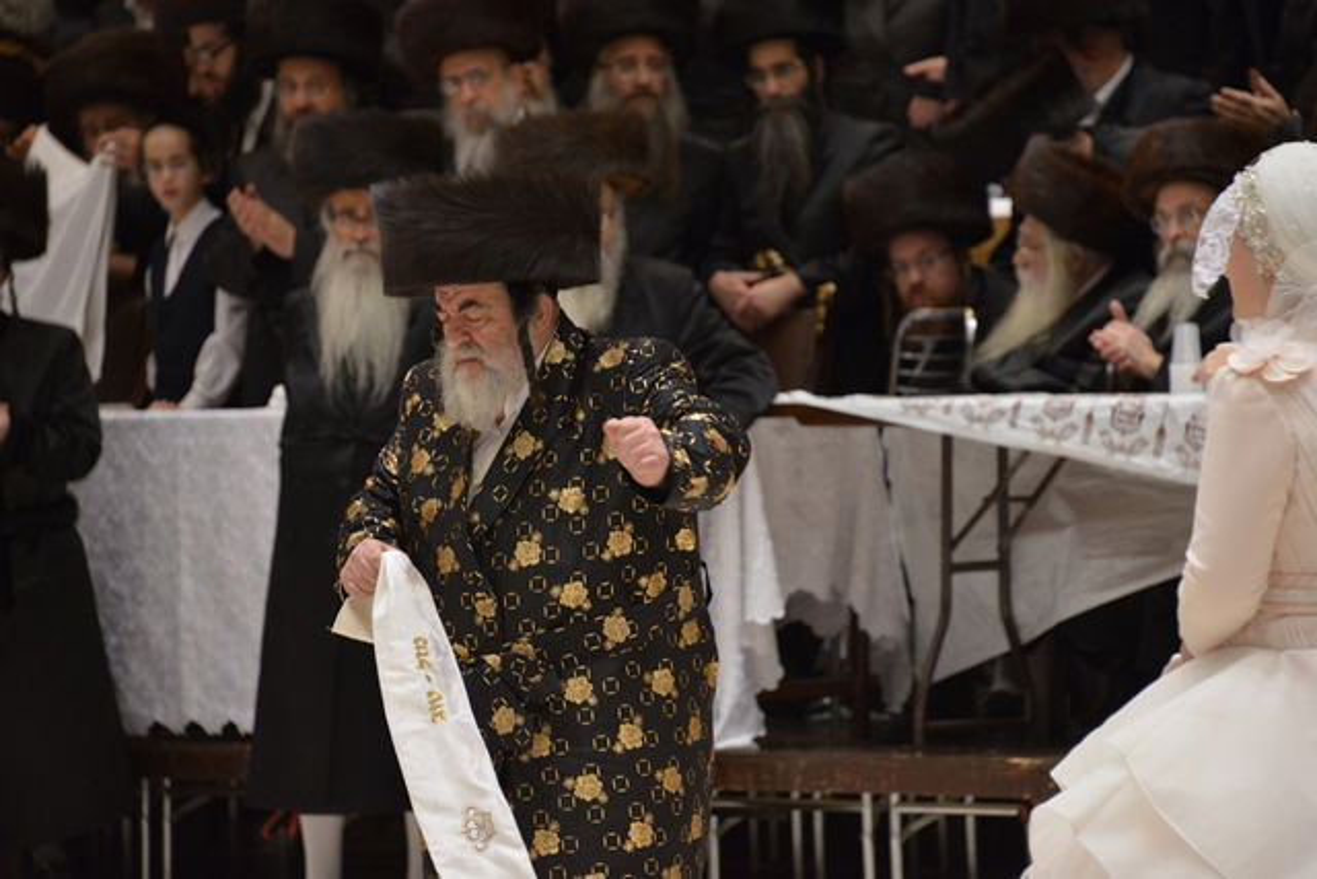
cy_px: 440
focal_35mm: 300
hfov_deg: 6.9
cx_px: 658
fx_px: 10977
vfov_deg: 4.6
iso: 2000
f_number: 6.7
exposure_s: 1/125
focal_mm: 300
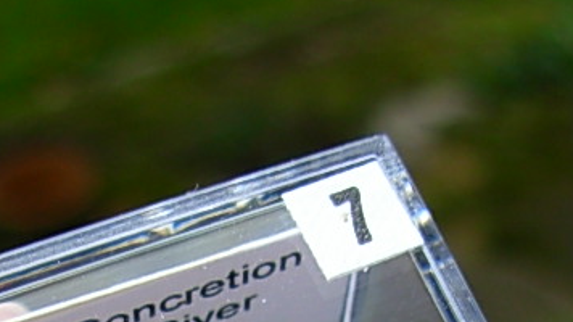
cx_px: 243
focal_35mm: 119
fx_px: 1808
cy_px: 594
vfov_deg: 9.6
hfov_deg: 18.0
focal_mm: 6.3
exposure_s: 1/111
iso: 50
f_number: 2.9
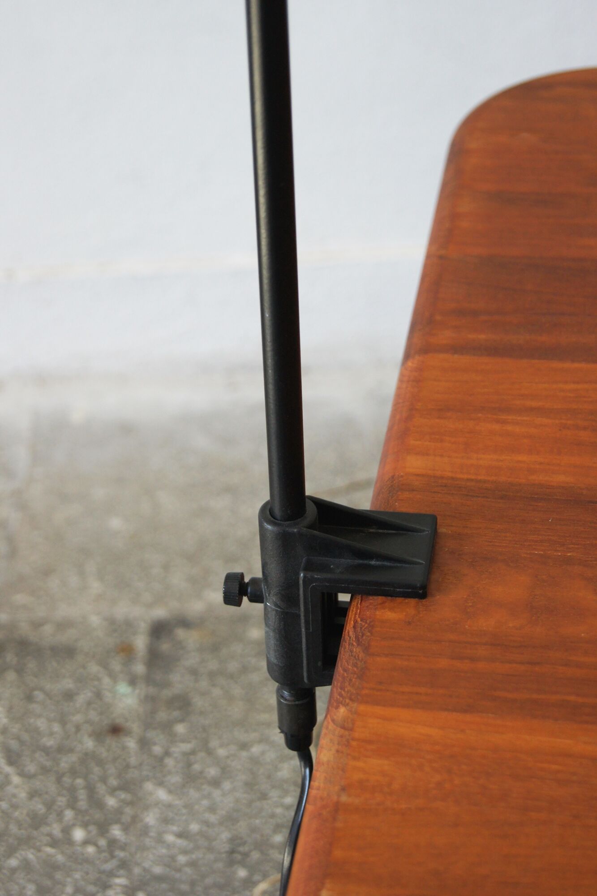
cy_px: 448
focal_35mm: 75
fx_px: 1866
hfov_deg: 18.2
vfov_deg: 27.0
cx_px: 298
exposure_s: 1/80
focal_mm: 50
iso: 400
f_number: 5.6
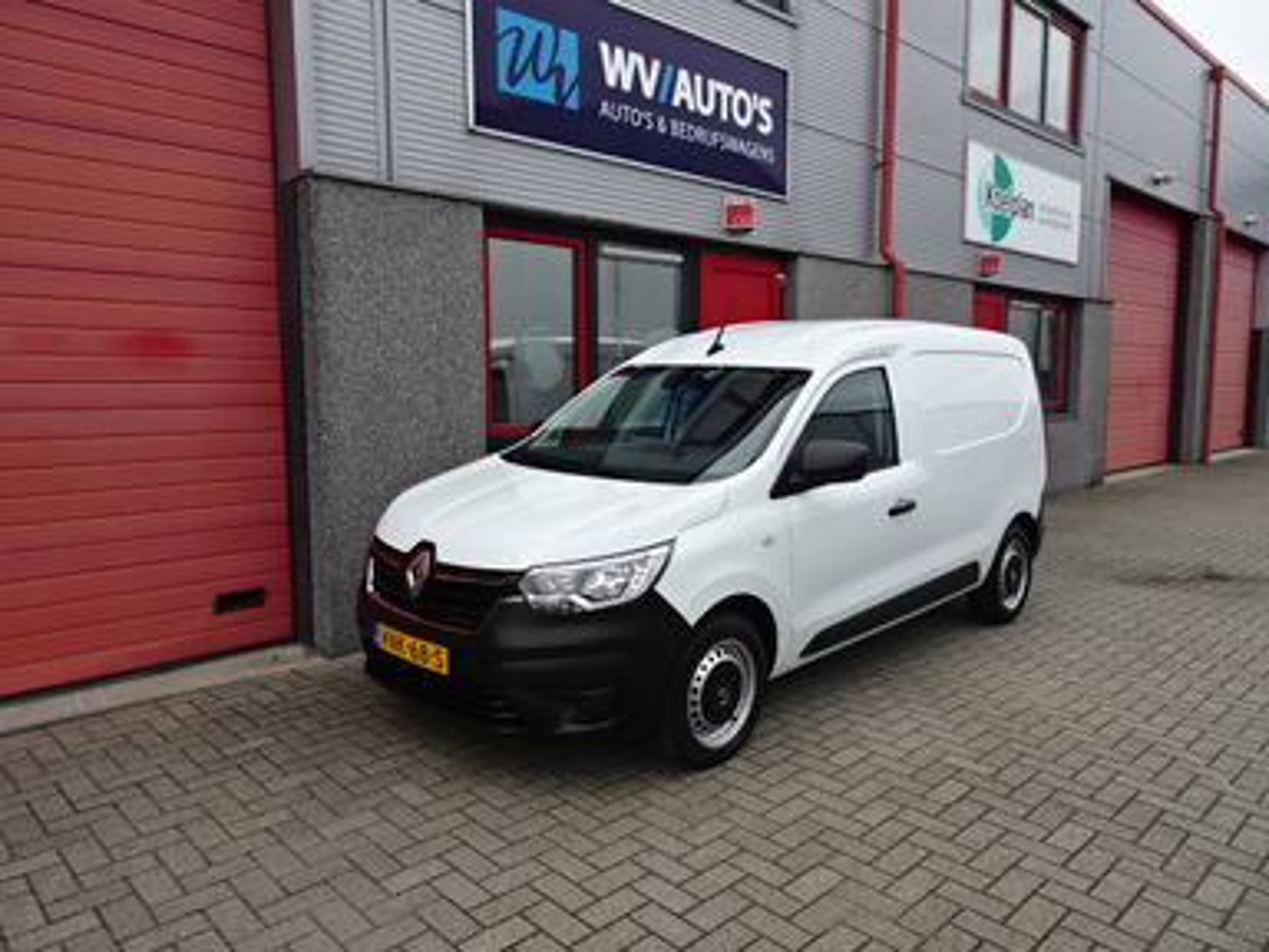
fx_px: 880
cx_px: 634
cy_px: 476
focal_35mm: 24
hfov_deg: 71.6
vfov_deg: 56.8
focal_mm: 4.25
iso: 80
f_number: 3.5
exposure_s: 1/400
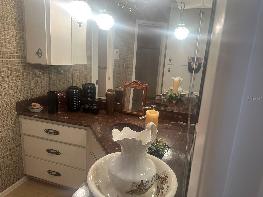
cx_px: 132
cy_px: 98
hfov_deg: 71.6
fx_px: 182
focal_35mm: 24
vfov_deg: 56.8
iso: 125
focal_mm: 6.86
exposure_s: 1/60
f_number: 1.78
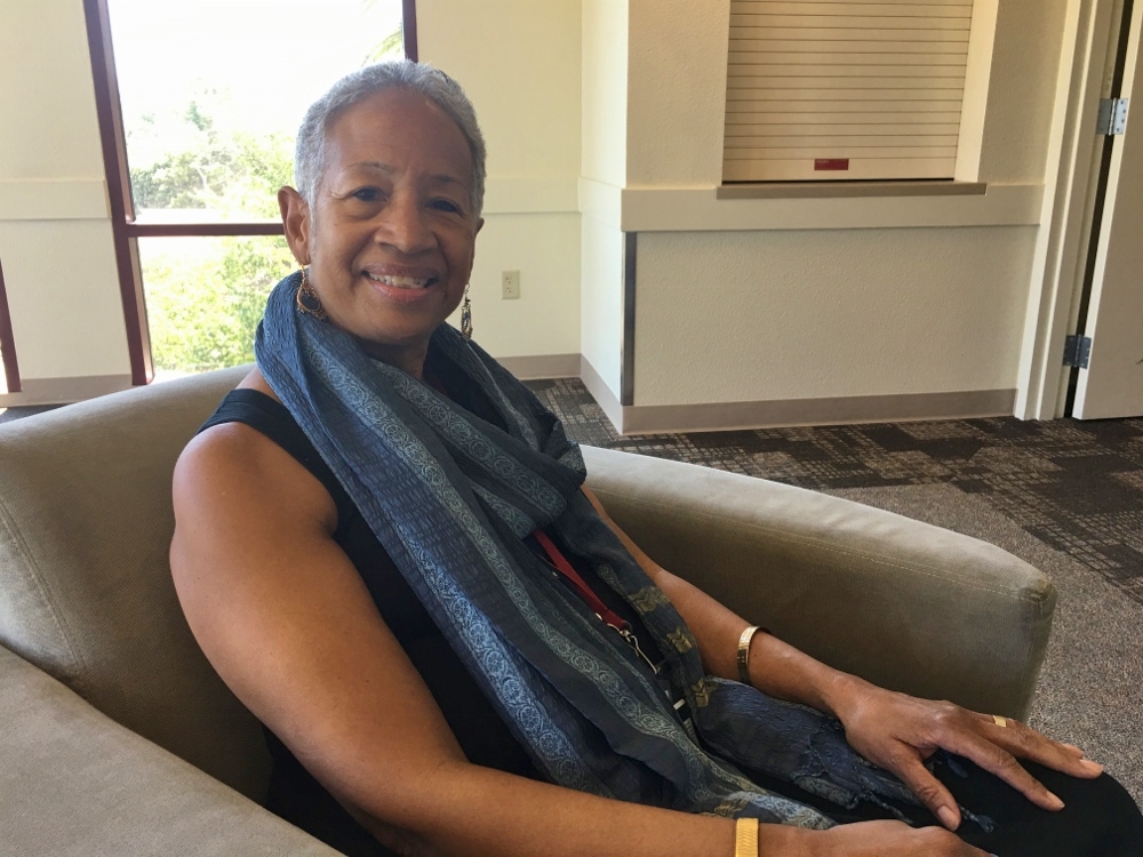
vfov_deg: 48.2
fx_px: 958
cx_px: 572
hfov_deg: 61.7
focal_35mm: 29
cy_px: 428
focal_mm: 4.15
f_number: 2.2
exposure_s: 1/40
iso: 25
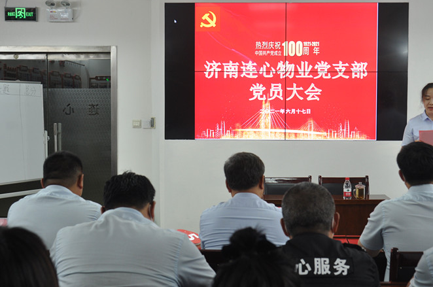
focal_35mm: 58
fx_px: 696
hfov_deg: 34.4
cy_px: 140
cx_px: 256
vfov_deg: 23.3
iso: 400
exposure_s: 1/25
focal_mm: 32
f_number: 5
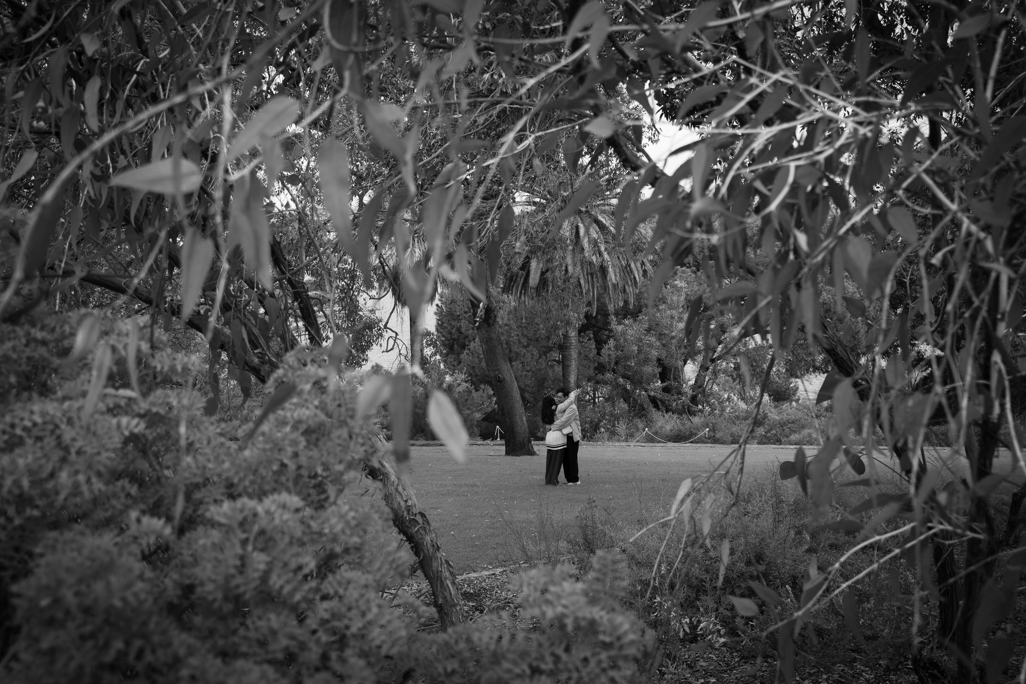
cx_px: 513
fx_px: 1111
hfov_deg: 49.6
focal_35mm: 39
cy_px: 342
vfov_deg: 34.2
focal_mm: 39
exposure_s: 1/160
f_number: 4.7
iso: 200
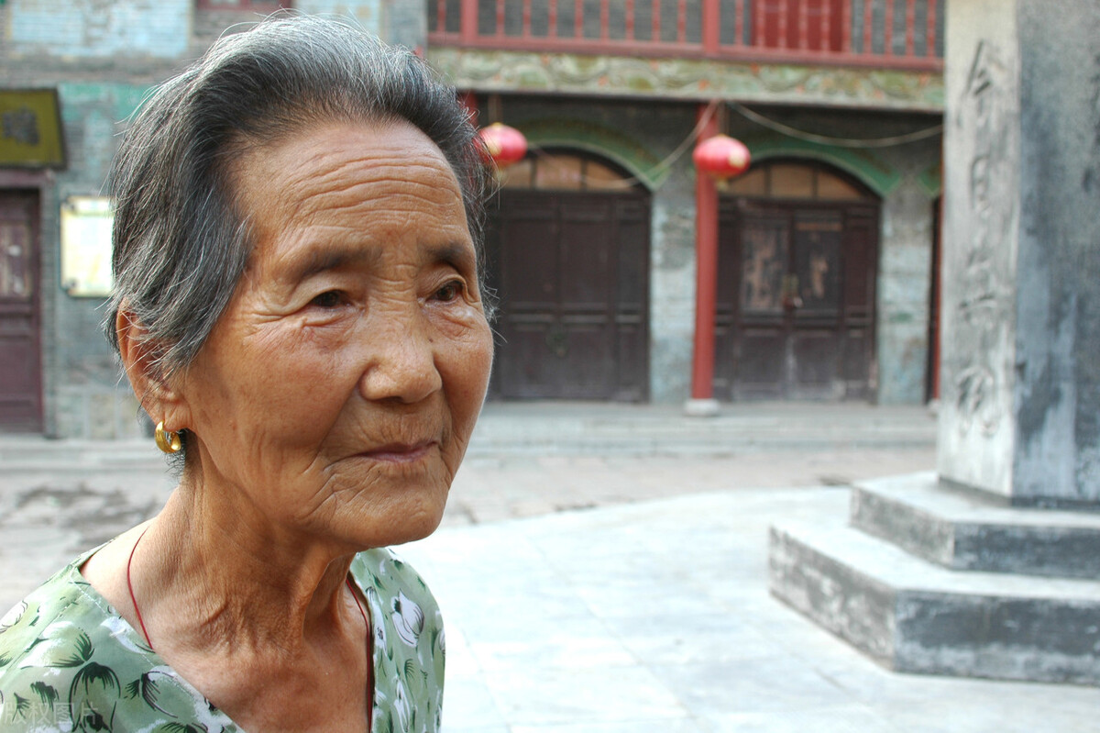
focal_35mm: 42
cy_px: 366
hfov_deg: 46.4
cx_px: 550
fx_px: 1283
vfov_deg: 31.9
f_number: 6.3
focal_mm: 28
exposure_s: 1/13
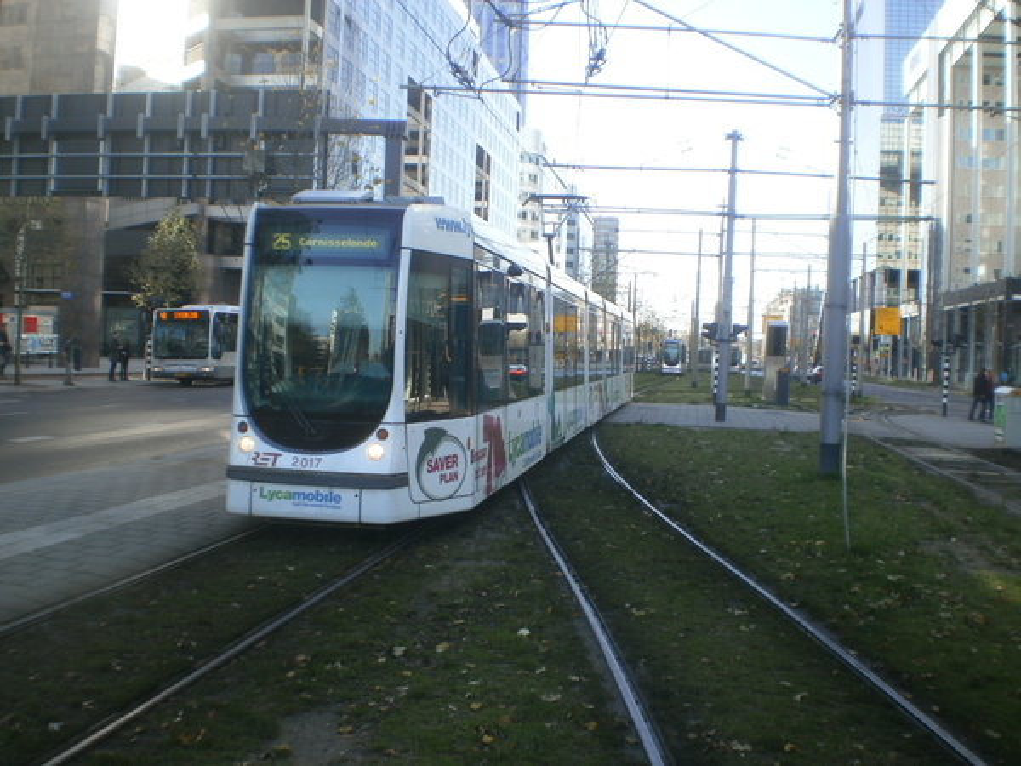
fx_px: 1062
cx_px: 510
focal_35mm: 36
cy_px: 383
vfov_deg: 39.7
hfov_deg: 51.4
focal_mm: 6.3
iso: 100
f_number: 4.6
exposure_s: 1/125
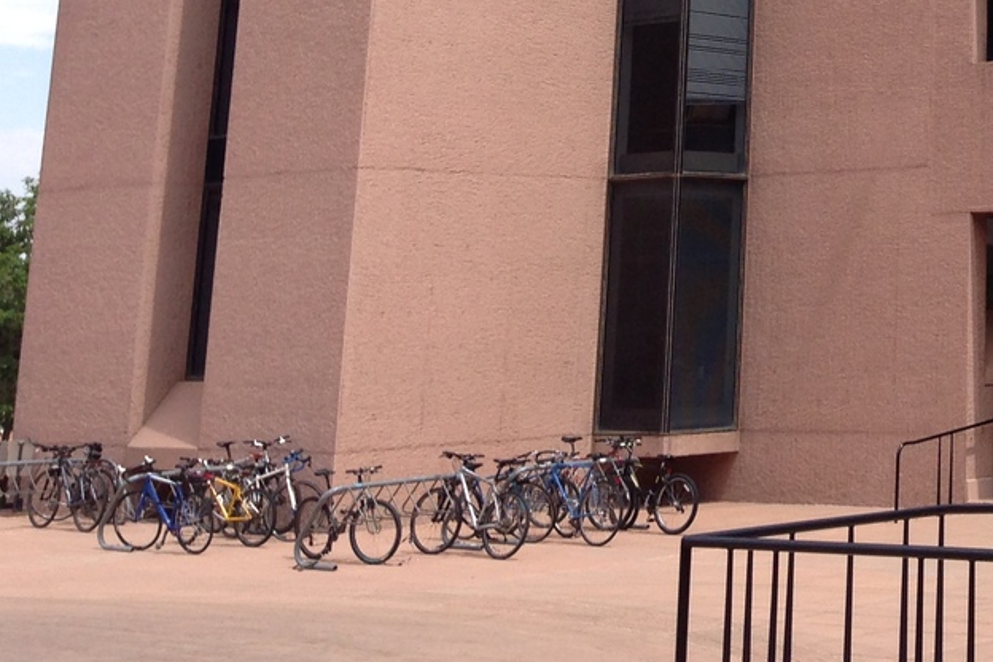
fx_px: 2427
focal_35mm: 88
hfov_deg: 21.6
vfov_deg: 14.6
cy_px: -277
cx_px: 1163
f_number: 2.4
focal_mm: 4.12
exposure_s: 1/968
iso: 50
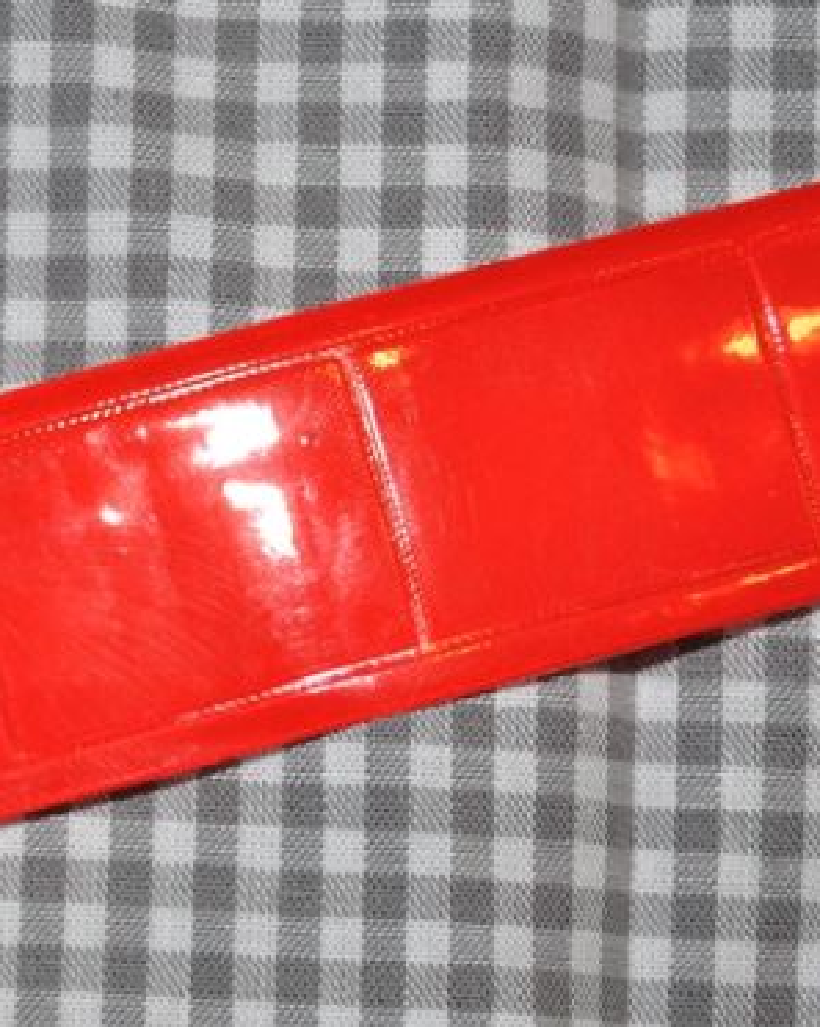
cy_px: 681
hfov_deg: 13.2
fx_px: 3493
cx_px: -6
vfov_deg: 16.7
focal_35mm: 115
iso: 200
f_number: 4.8
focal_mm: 38
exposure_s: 1/60
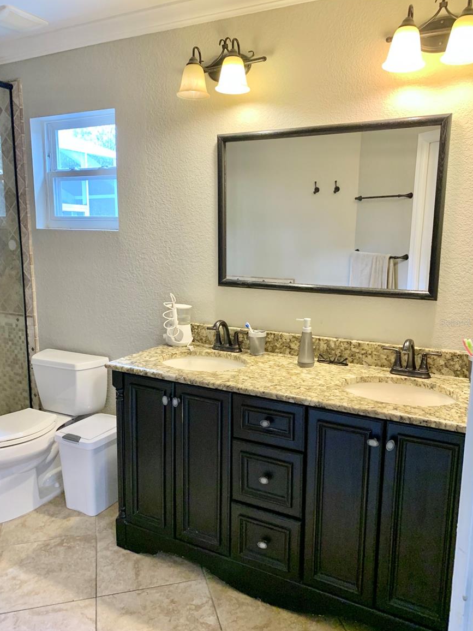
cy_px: 323
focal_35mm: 27
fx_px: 492
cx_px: 233
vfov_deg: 65.3
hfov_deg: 51.4
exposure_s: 1/60
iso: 200
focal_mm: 4.25
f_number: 1.8
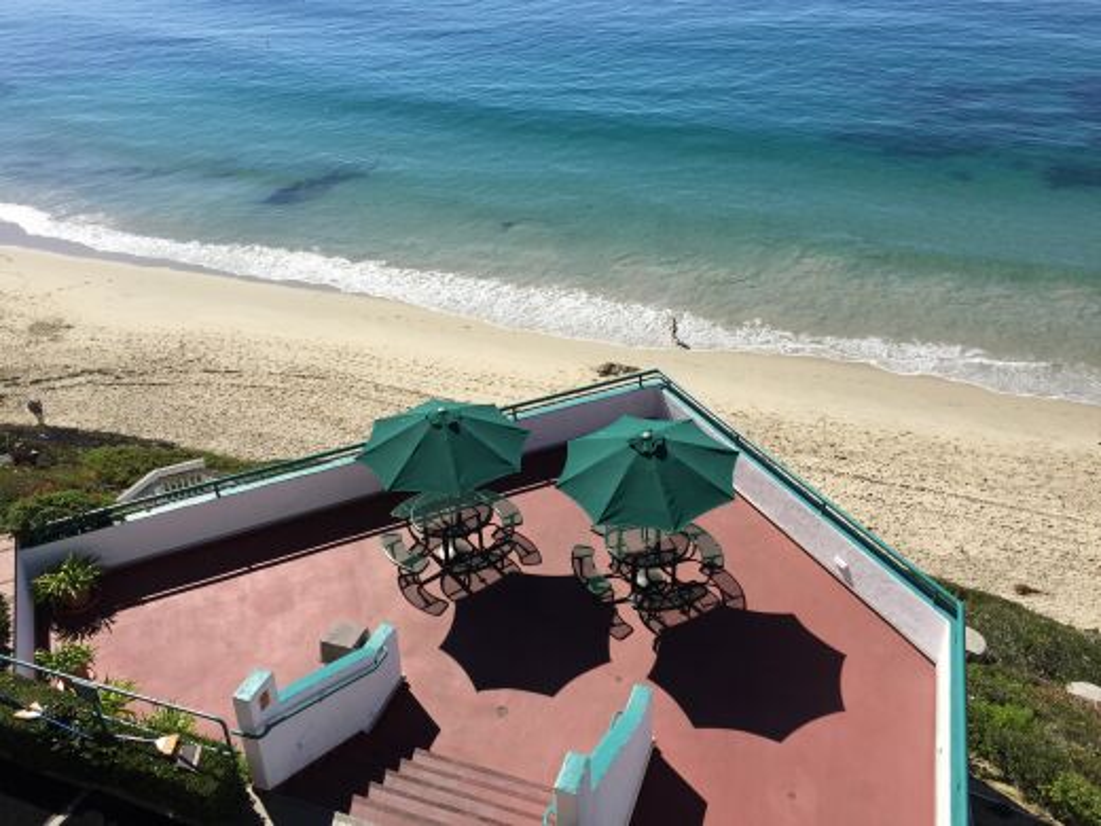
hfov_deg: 61.7
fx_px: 922
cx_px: 550
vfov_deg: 48.2
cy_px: 413
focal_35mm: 29
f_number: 2.2
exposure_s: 1/2639
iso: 32
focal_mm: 4.15
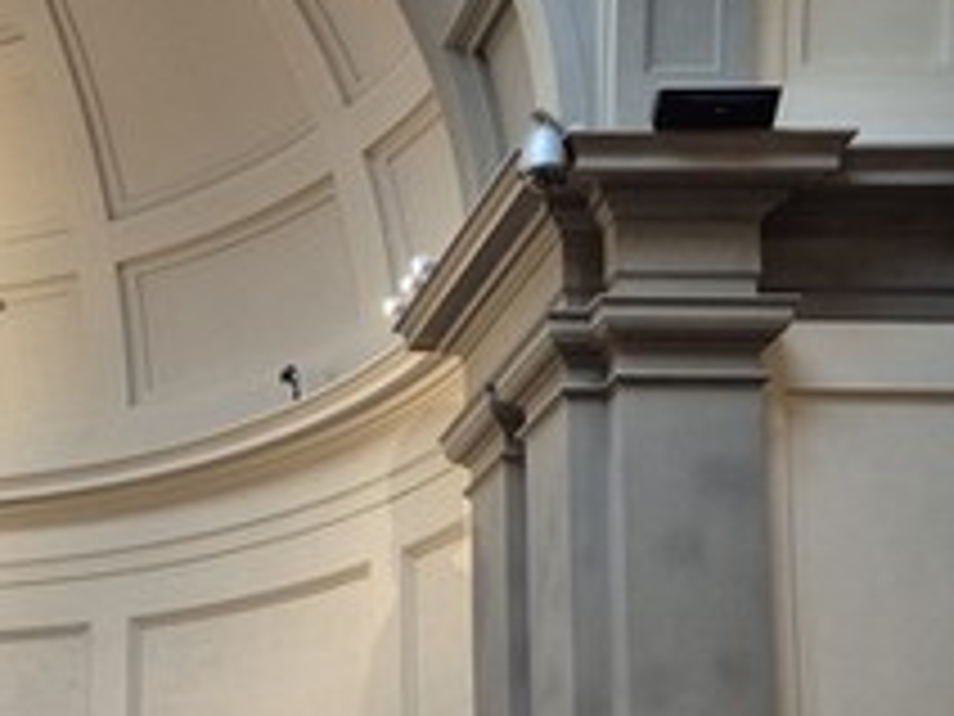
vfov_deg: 18.6
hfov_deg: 22.7
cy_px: 790
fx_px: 2095
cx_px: -302
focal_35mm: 76
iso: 640
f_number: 1.8
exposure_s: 1/100
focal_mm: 5.4
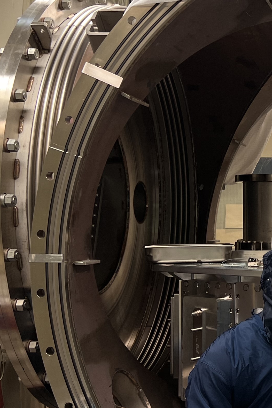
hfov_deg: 17.5
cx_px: 424
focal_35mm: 69
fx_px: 782
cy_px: 213
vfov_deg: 29.2
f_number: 1.5
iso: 64
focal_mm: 5.7
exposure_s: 1/60
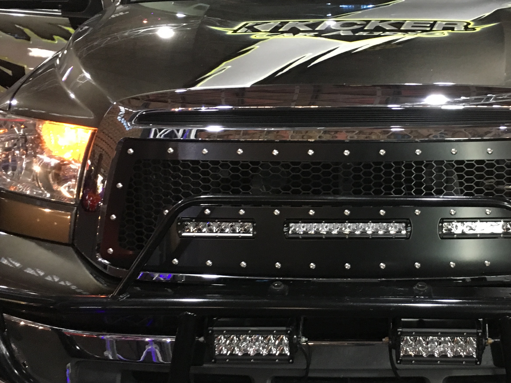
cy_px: 189
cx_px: 353
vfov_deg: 29.1
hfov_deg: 37.6
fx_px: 738
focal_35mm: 50
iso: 200
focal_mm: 4.15
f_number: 2.2
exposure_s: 1/15
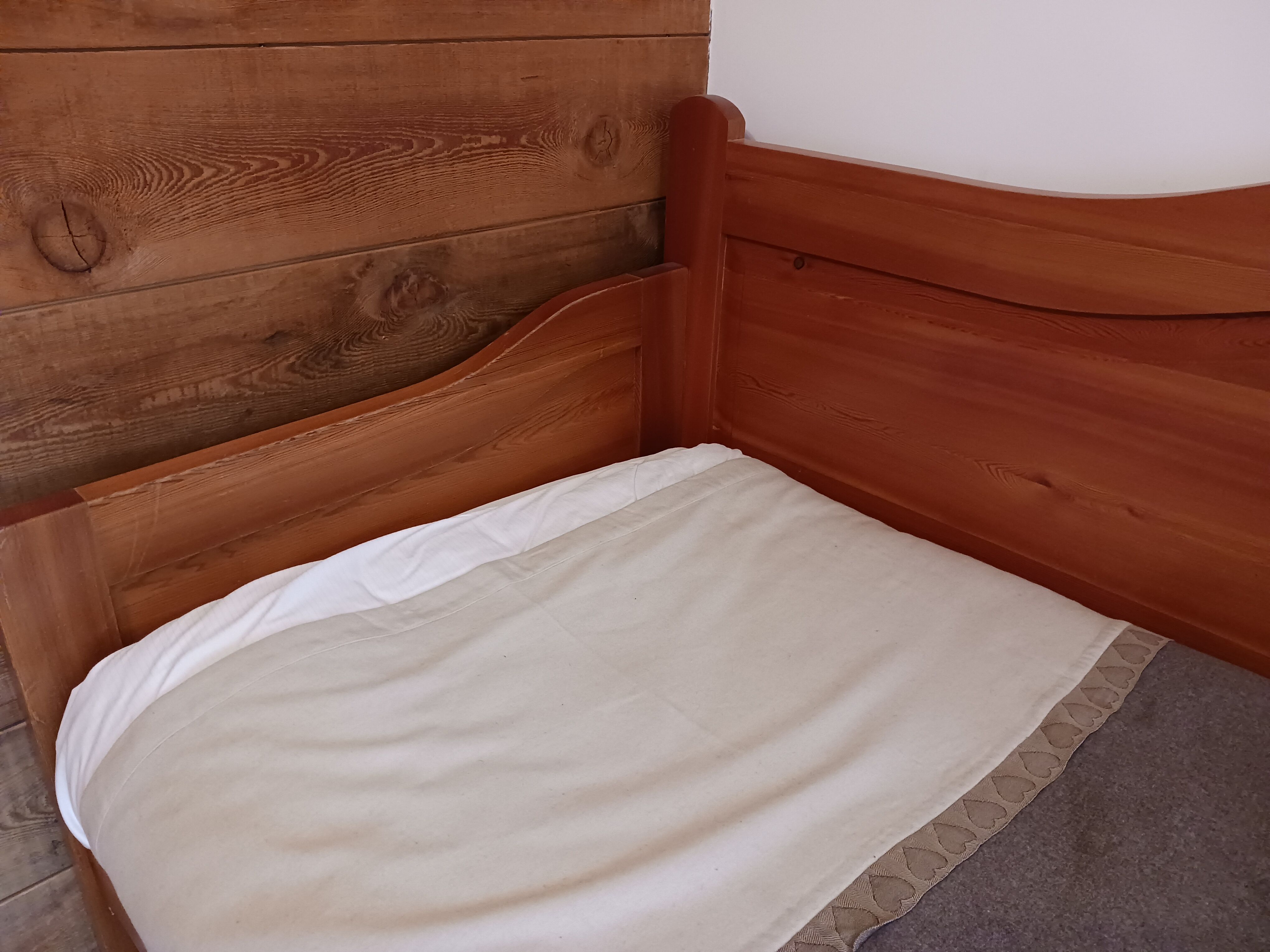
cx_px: 635
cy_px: 476
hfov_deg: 65.3
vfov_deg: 51.4
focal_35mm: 27
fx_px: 991
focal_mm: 4
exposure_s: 1/16.7
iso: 1000
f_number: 1.8
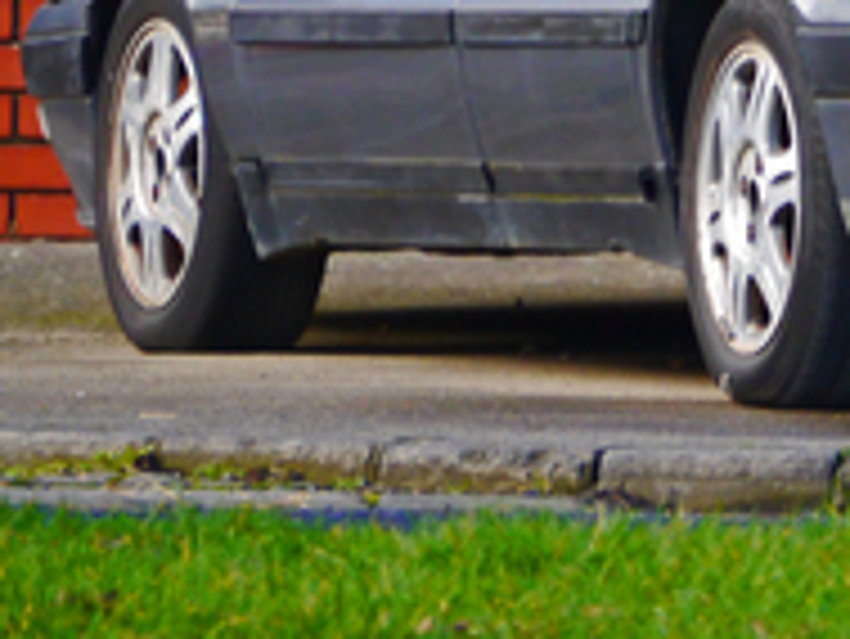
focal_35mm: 812
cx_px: 1077
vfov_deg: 1.8
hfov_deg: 2.4
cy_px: -248
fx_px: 19951
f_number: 5.2
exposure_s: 1/320
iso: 500
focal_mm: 144
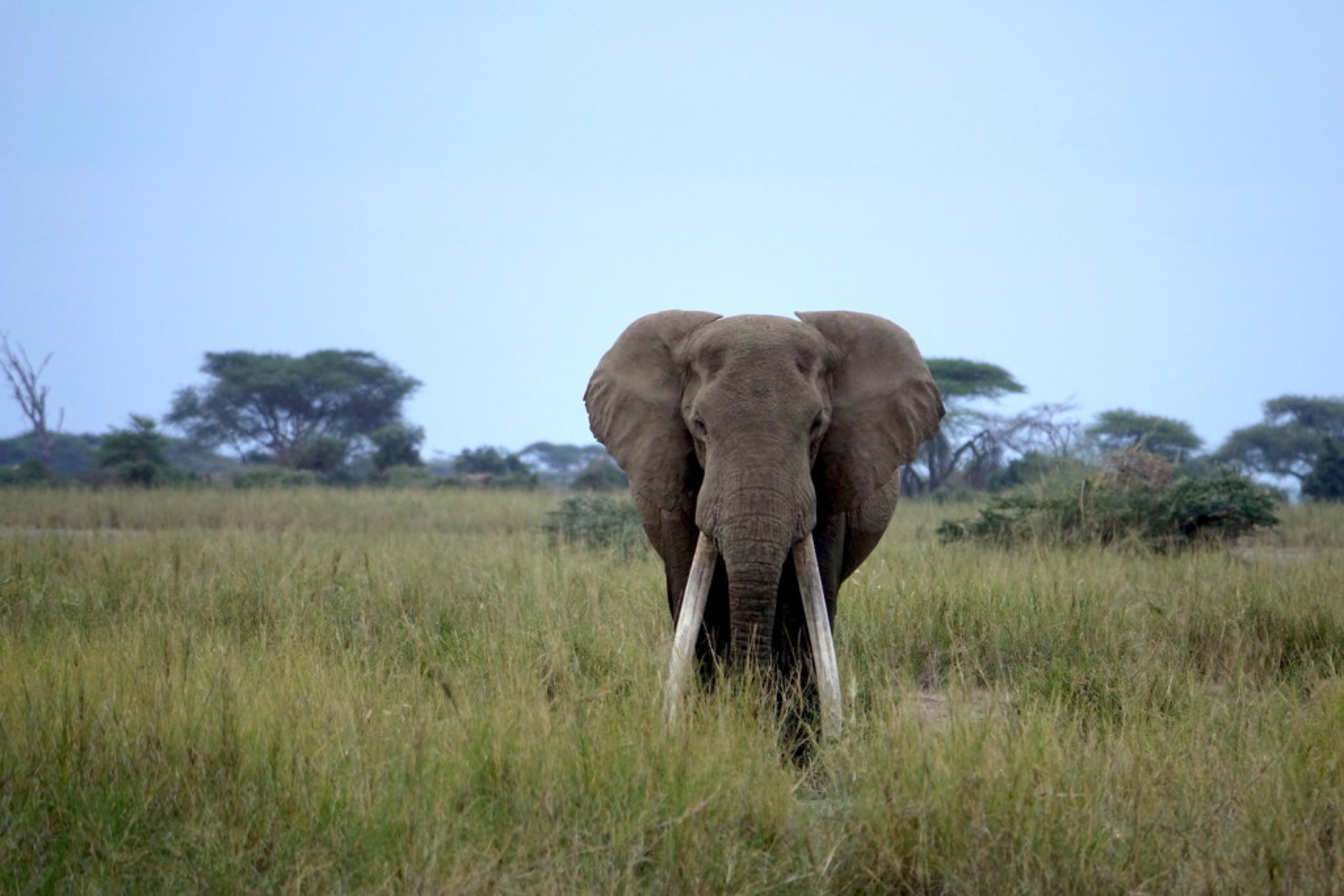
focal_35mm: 600
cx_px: 672
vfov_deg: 2.3
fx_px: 22402
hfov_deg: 3.4
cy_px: 448
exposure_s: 1/250
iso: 400
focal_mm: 220
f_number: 4
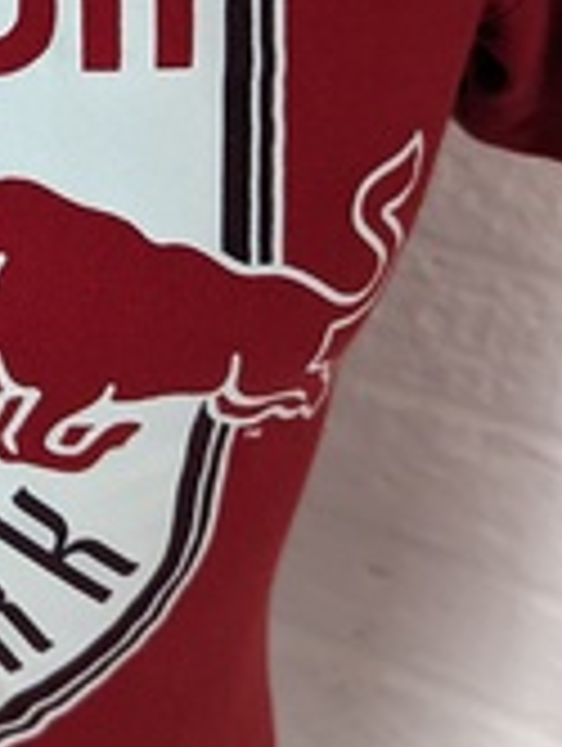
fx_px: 1814
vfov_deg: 22.8
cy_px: 94
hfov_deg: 16.4
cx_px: -232
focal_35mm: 84
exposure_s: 1/195
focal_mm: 6.81
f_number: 1.85
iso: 744
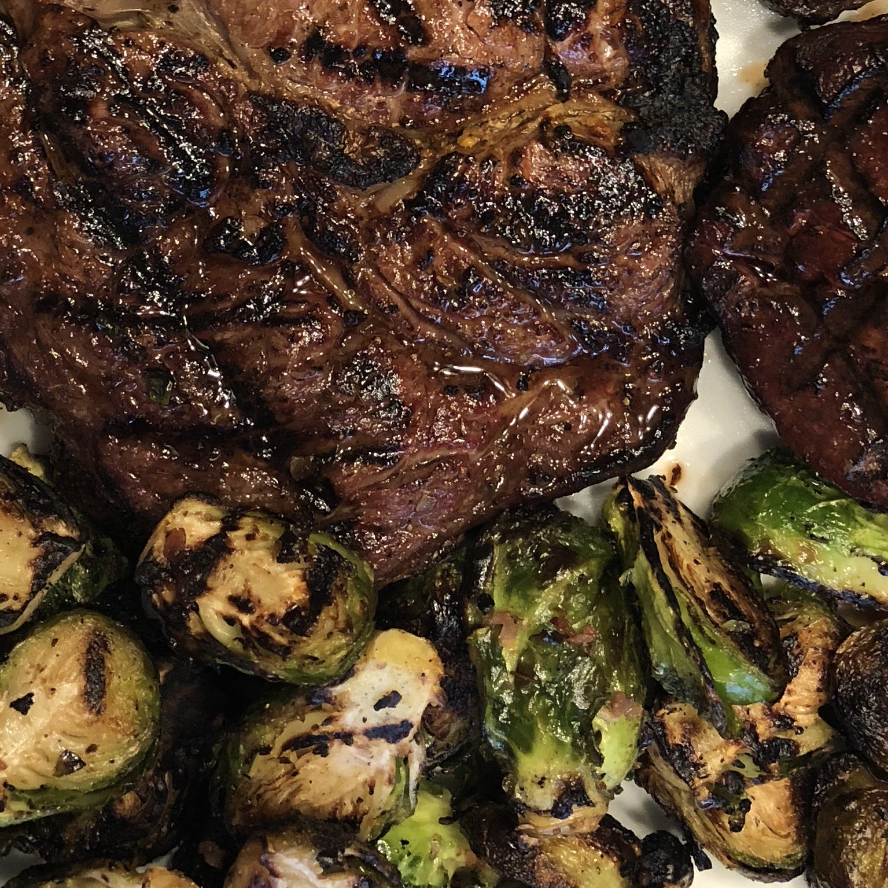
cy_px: -64
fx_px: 1886
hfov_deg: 26.5
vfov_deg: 24.8
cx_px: 502
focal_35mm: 65
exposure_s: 1/15
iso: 64
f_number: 1.8
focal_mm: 4
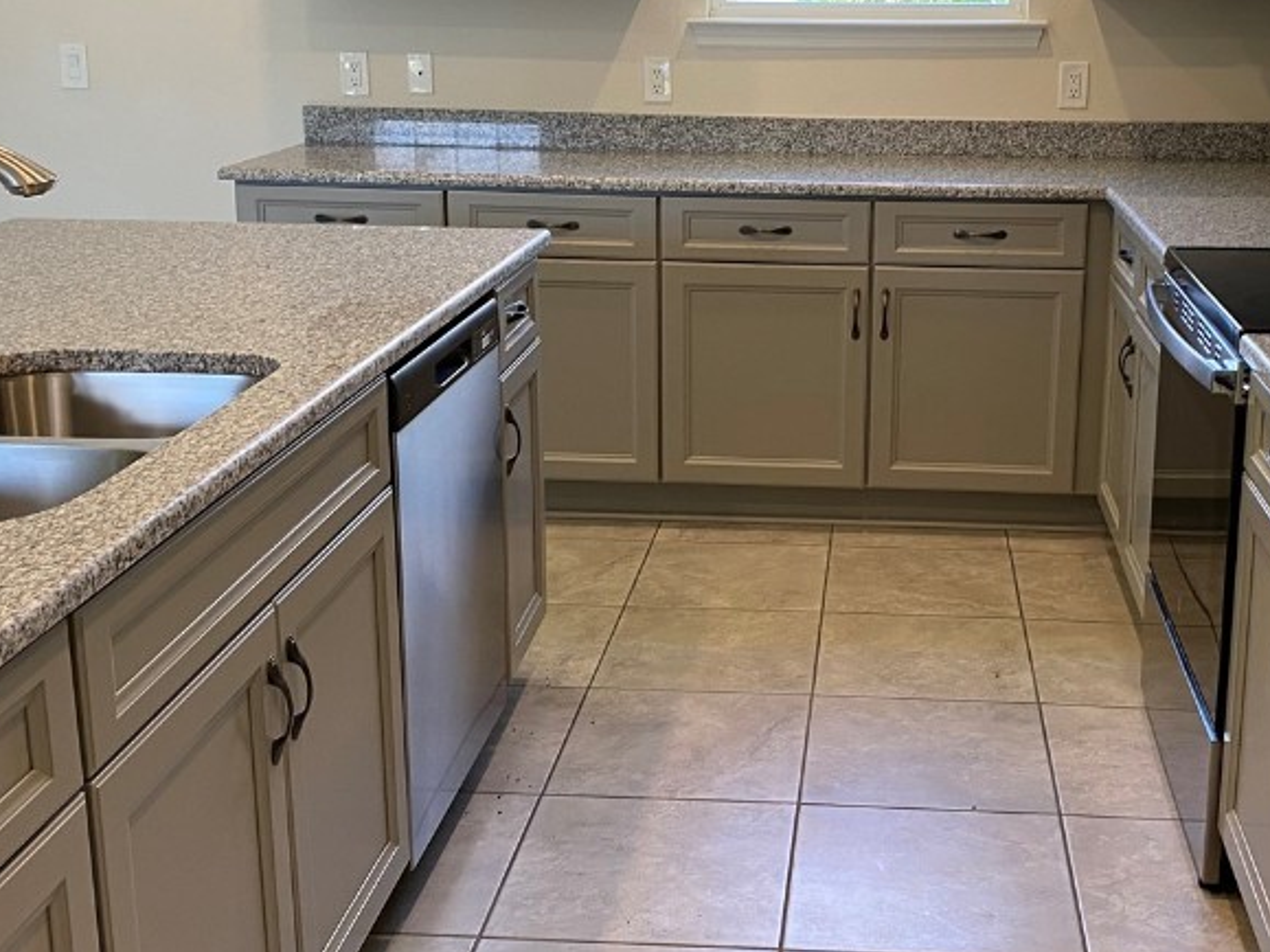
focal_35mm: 46
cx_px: 807
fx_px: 1687
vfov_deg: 31.4
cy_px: 379
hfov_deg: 40.9
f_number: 1.8
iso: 80
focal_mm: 4.25
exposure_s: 1/60
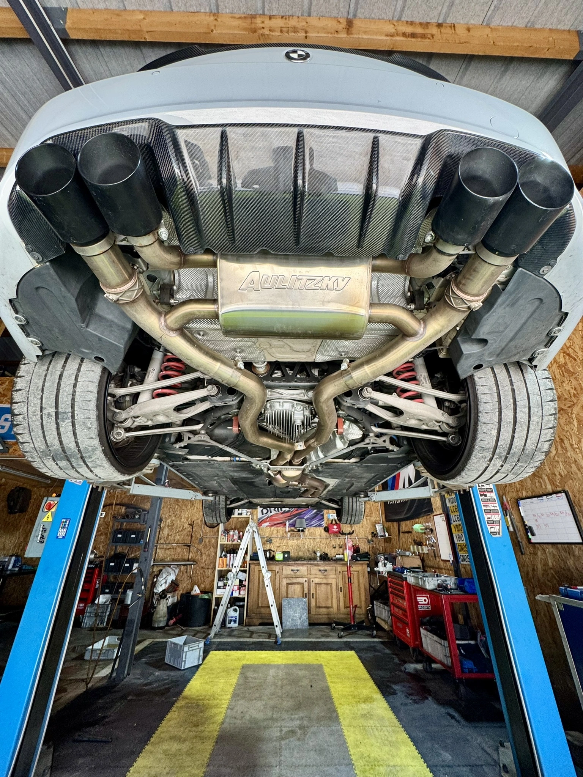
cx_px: 292
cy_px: 388
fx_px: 314
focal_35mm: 14
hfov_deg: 85.7
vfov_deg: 102.1
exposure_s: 1/100
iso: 125
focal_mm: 2.22
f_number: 2.2
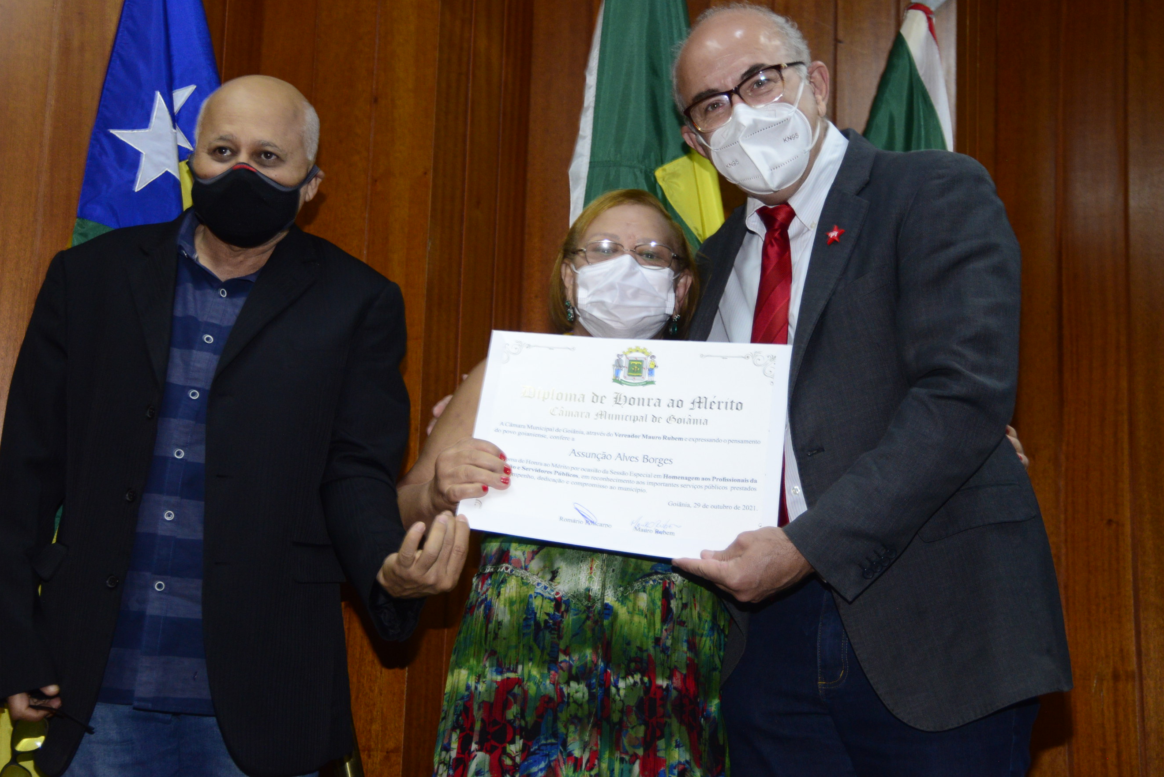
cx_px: 557
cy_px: 337
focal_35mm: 57
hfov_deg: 35.0
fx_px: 1843
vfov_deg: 23.8
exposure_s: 1/125
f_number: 4.8
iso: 2500
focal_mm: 50
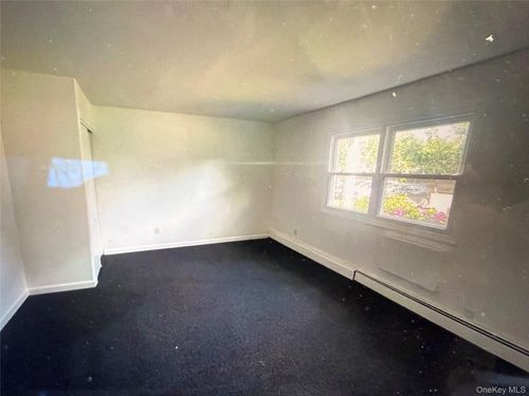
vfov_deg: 56.8
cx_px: 264
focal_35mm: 24
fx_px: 367
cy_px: 198
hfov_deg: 71.6
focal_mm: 2.22
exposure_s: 1/120
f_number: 2.2
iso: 320
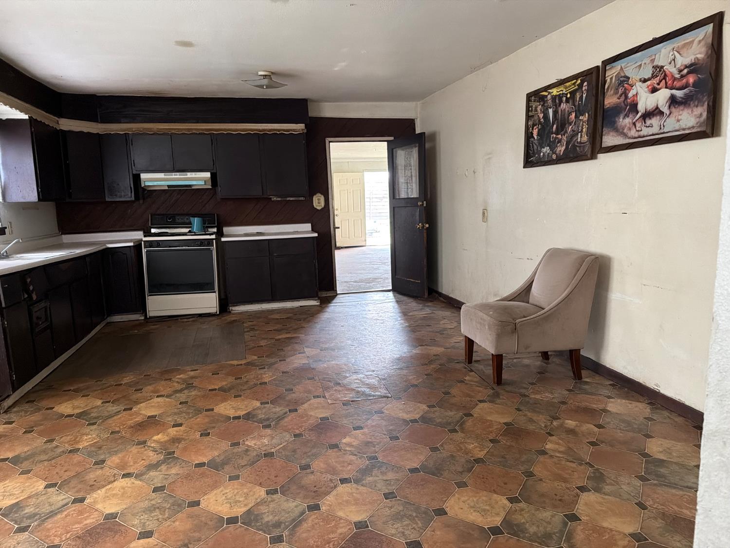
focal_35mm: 24
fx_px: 506
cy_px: 274
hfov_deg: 71.6
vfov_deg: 56.8
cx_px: 365
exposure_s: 1/60
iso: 800
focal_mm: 6.76
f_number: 1.78
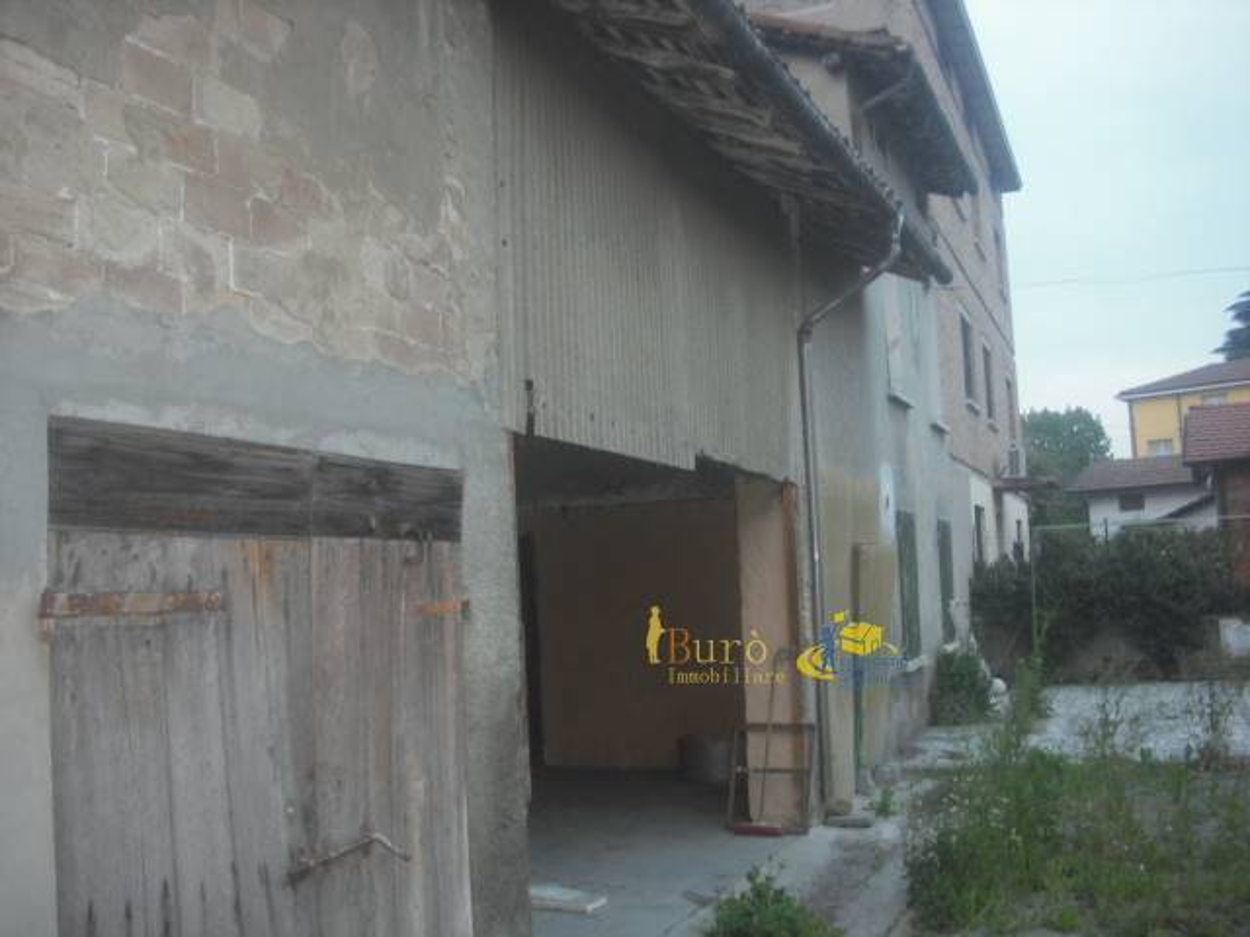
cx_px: 625
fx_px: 1372
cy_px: 468
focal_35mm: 38
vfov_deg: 37.7
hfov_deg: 49.0
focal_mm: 6.2
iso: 200
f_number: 2.8
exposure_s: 1/60
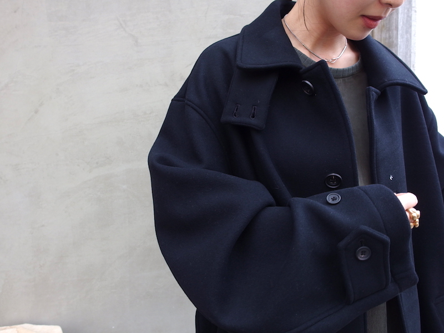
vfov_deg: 49.7
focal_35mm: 28
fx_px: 359
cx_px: 222
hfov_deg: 63.4
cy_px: 166
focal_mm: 6
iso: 100
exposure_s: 1/250
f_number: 2.8
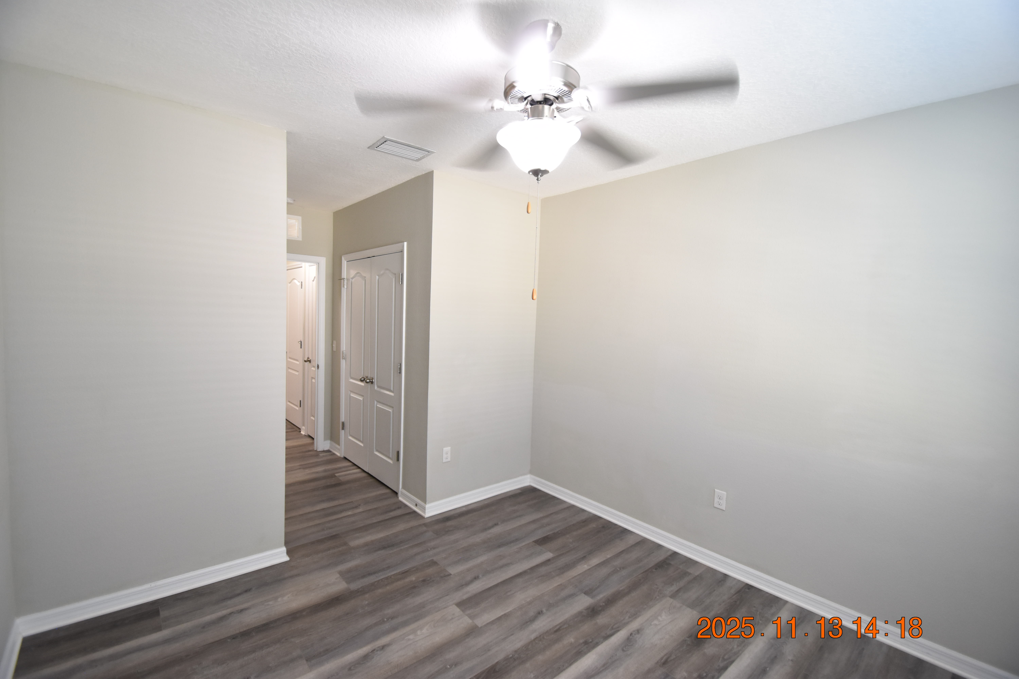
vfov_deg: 77.3
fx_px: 425
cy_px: 340
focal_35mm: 15
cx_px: 510
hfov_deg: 100.4
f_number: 3.5
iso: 800
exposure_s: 1/30
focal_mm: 10
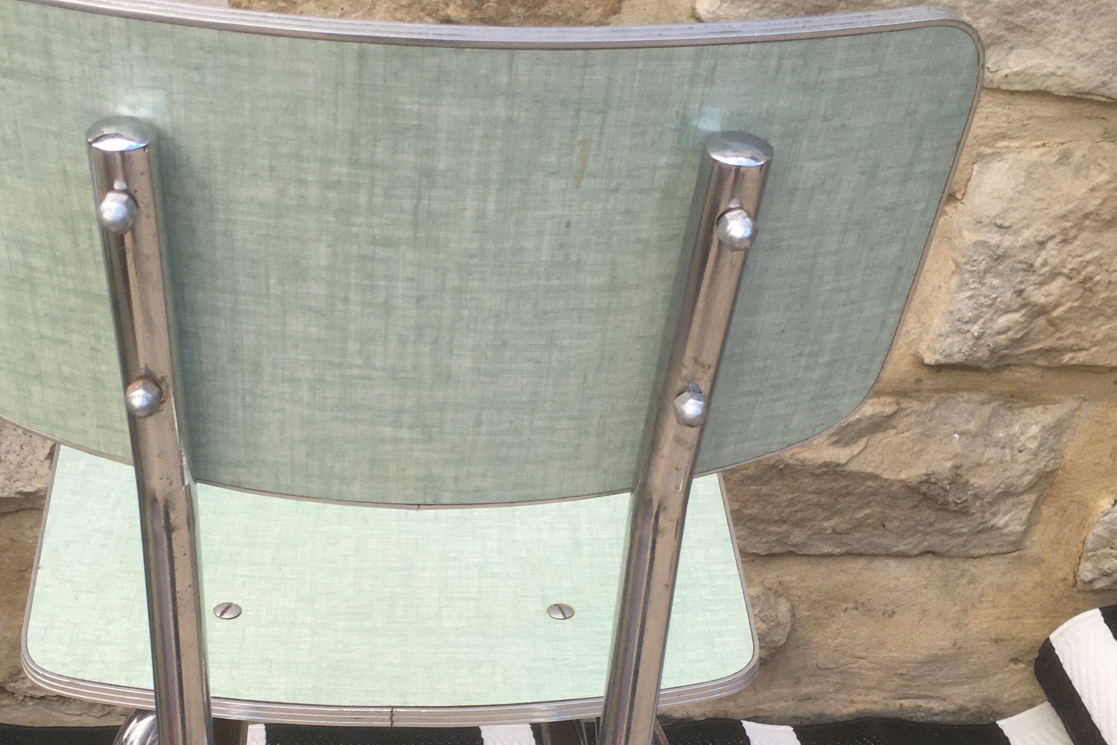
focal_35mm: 49
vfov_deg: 26.8
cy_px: 633
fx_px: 1520
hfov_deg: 40.1
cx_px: 440
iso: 32
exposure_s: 1/100
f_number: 2.2
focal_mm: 4.15
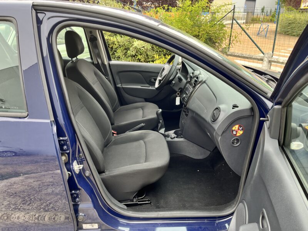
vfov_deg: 53.1
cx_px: 154
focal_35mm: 26
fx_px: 231
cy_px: 116
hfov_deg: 67.3
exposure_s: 1/184
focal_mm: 5.1
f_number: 1.6
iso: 40
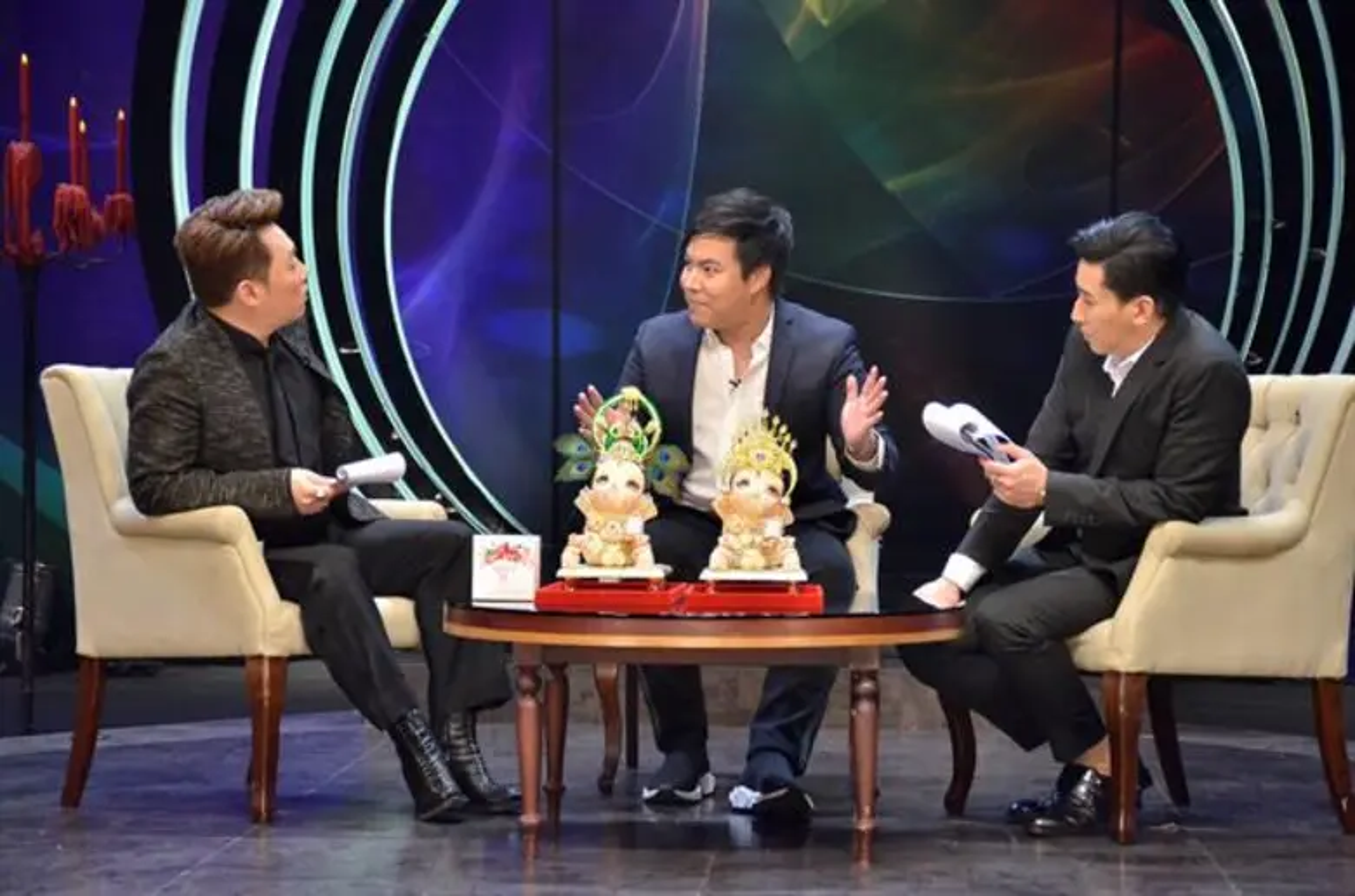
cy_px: 448
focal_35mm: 93
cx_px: 678
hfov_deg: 22.0
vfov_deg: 14.6
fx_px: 3492
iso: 1600
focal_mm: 62
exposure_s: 1/200
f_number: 5
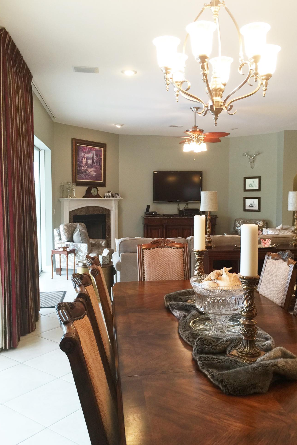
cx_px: 166
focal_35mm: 31
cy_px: 223
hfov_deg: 42.3
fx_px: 384
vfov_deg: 60.3
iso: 32
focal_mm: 4.15
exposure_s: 1/30
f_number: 2.2
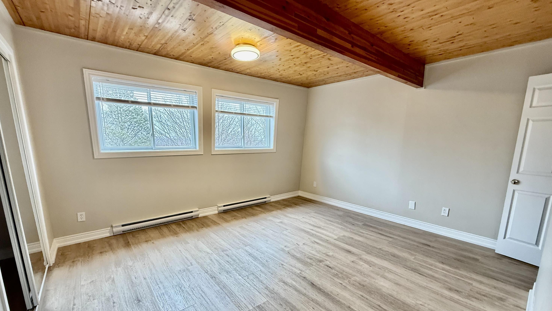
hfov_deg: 99.4
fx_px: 234
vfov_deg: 66.7
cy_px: 181
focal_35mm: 16
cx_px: 280
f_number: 2.2
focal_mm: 2.22
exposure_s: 1/120
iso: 640
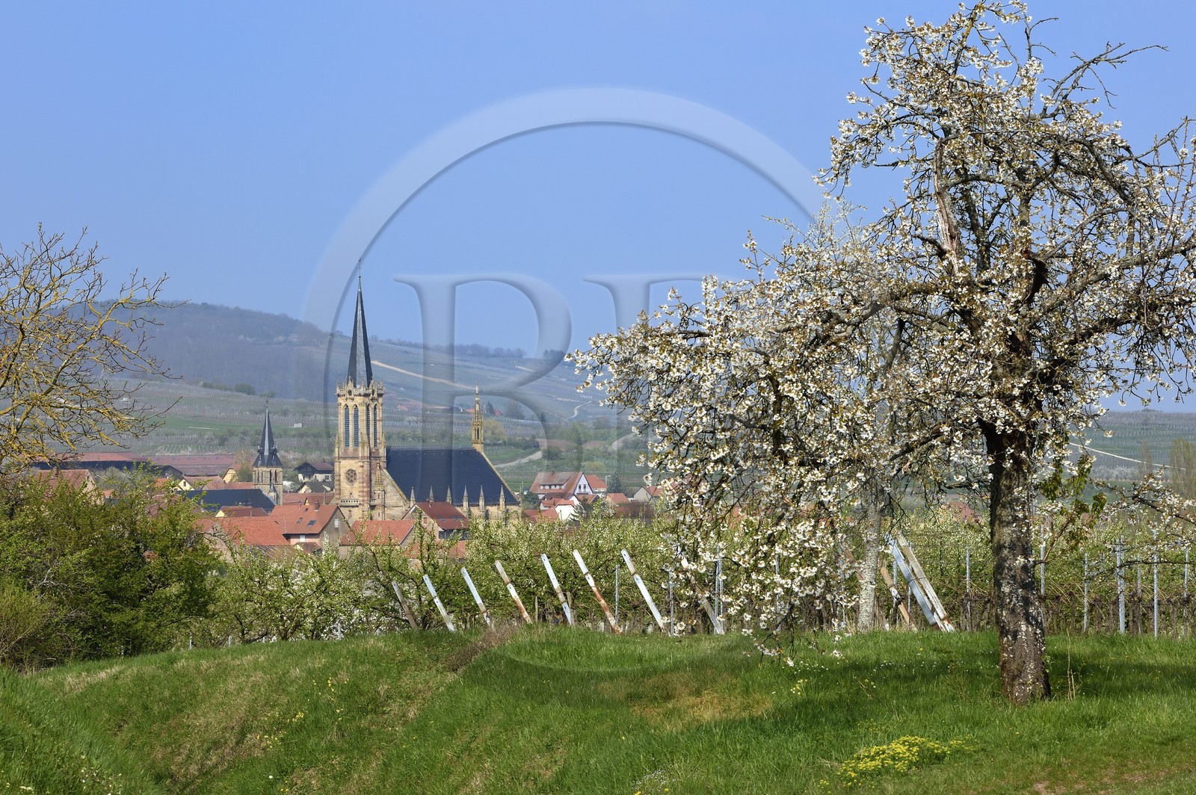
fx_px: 5145
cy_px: 398
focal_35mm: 155
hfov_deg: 13.3
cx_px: 598
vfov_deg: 8.8
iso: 200
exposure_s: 1/160
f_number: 14
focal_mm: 155
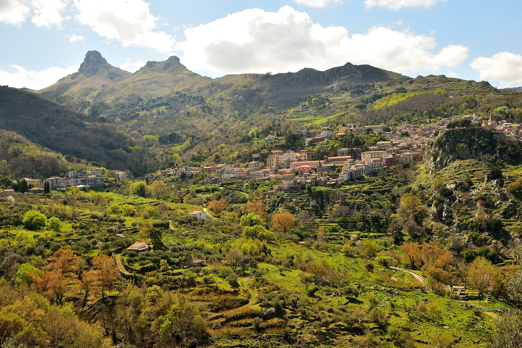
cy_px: 174
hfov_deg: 53.1
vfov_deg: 36.9
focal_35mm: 36
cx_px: 261
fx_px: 522
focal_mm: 24
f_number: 16
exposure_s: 1/160
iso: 200
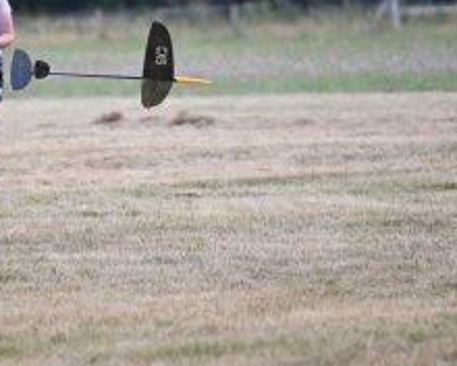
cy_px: 44
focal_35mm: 848
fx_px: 11470
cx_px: 155
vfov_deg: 1.8
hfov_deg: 2.3
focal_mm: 400
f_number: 6.3
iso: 640
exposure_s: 1/1250
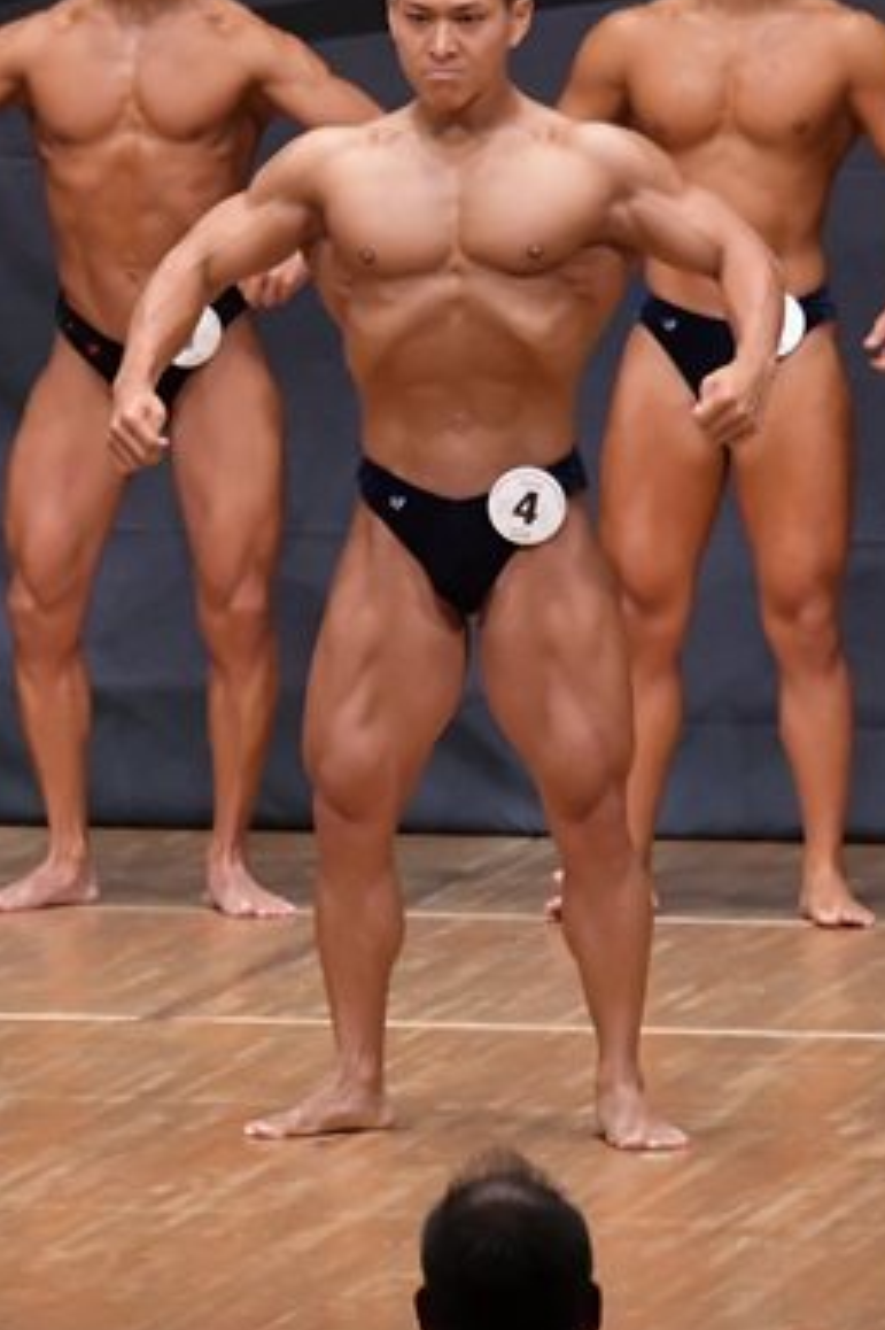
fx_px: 17788
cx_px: -50
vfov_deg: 4.3
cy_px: 527
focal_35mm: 482
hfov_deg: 2.8
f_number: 5.6
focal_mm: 160
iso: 6400
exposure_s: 1/400
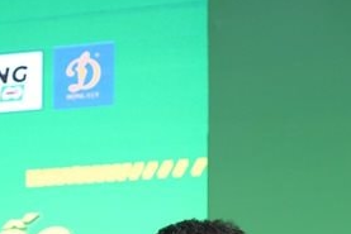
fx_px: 1795
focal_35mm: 184
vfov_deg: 7.4
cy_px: 292
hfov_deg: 11.1
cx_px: 51
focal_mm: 60
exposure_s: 1/160
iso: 800
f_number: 3.2
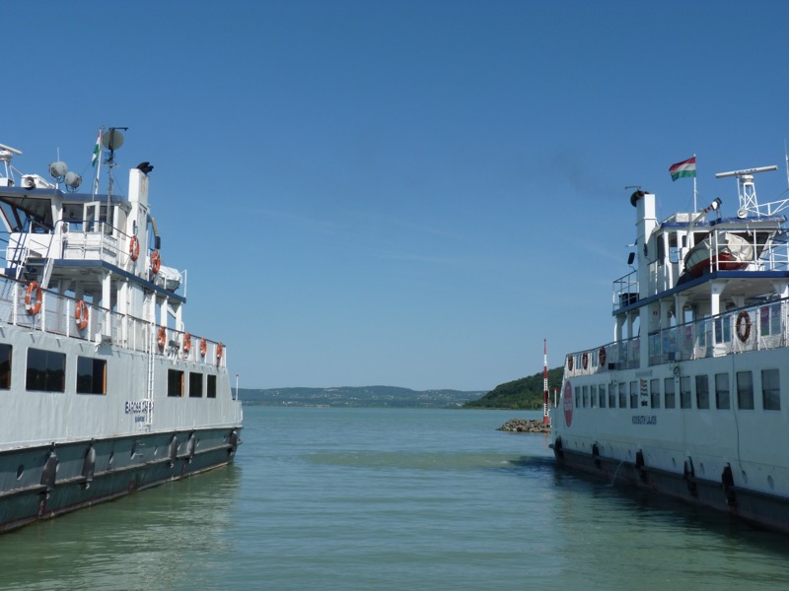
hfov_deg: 42.9
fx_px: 1003
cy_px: 296
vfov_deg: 32.9
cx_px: 394
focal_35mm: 44
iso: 80
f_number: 5.6
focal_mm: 7.8
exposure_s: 1/500
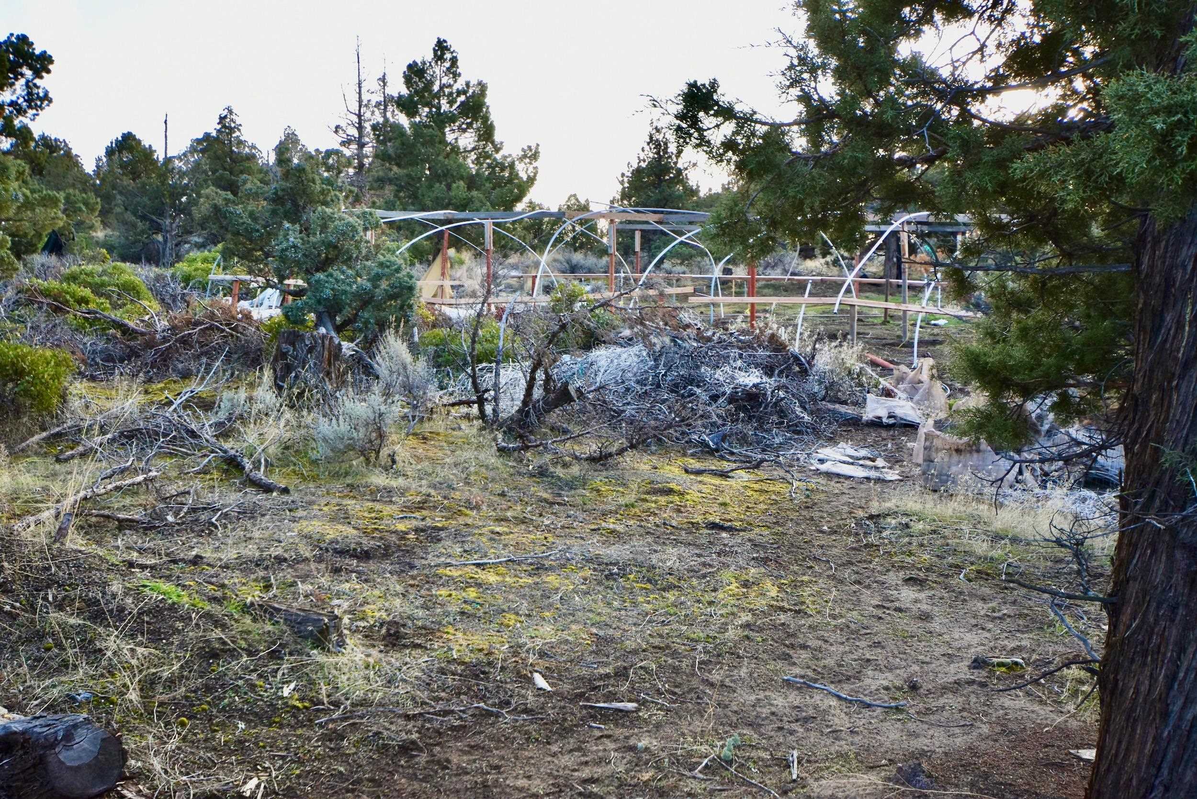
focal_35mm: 36
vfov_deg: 36.9
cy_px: 400
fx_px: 1197
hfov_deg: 53.1
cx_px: 598
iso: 400
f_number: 5.6
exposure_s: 1/250
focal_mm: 24
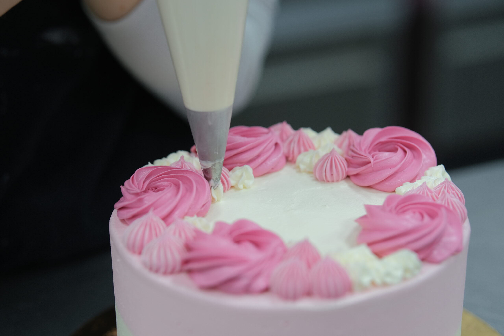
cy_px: 168
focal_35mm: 84
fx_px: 1176
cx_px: 252
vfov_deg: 16.3
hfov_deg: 24.2
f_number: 2.2
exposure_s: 1/100
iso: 250
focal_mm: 56
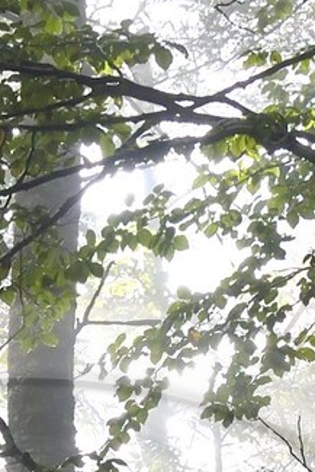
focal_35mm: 384
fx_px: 5034
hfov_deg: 3.6
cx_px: 22
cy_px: 984
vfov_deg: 5.3
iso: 800
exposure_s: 1/80
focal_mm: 52
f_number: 16
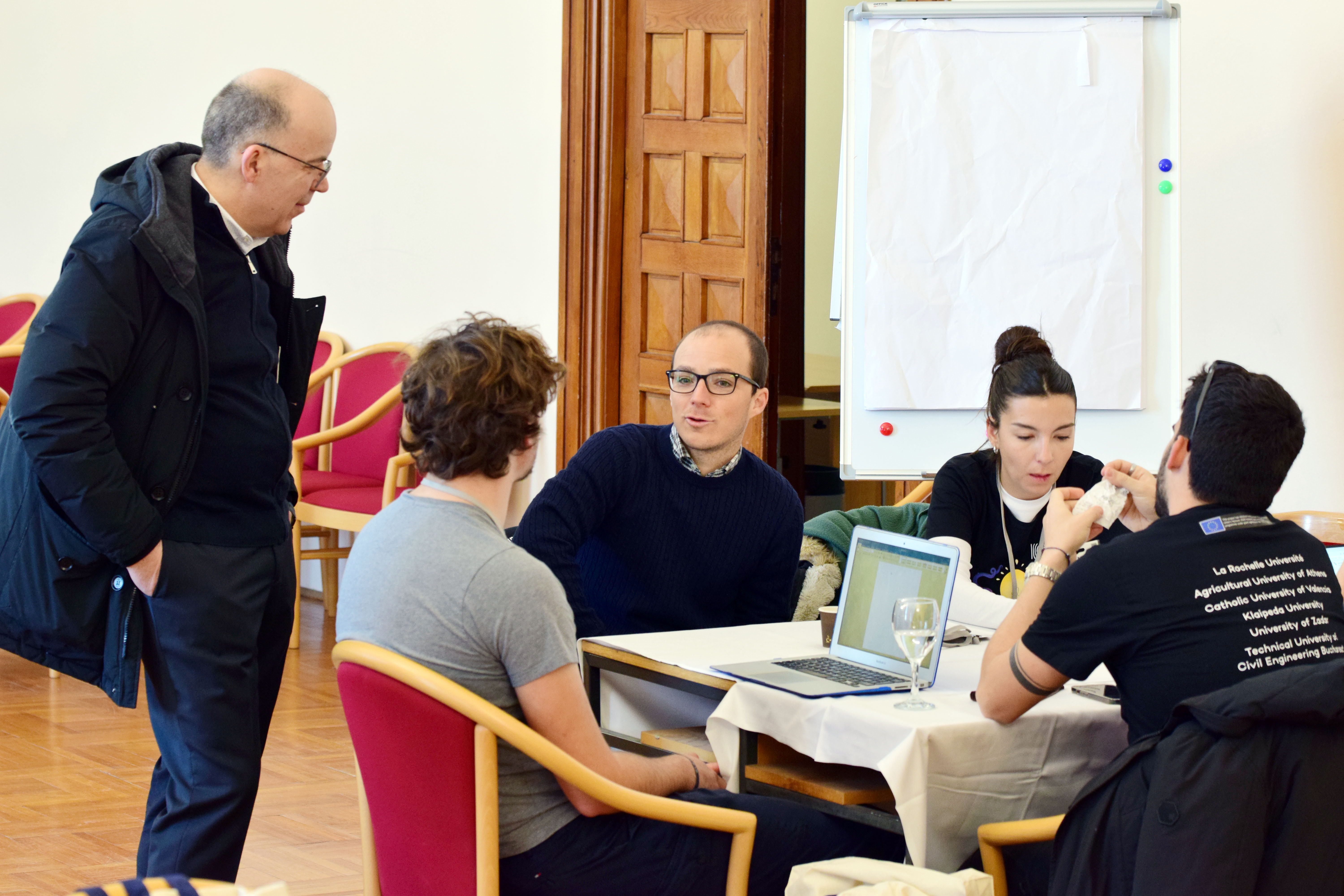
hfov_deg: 19.5
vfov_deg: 13.0
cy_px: 448
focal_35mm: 105
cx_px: 672
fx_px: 3920
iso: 1000
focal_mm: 70
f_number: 4.5
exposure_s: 1/50
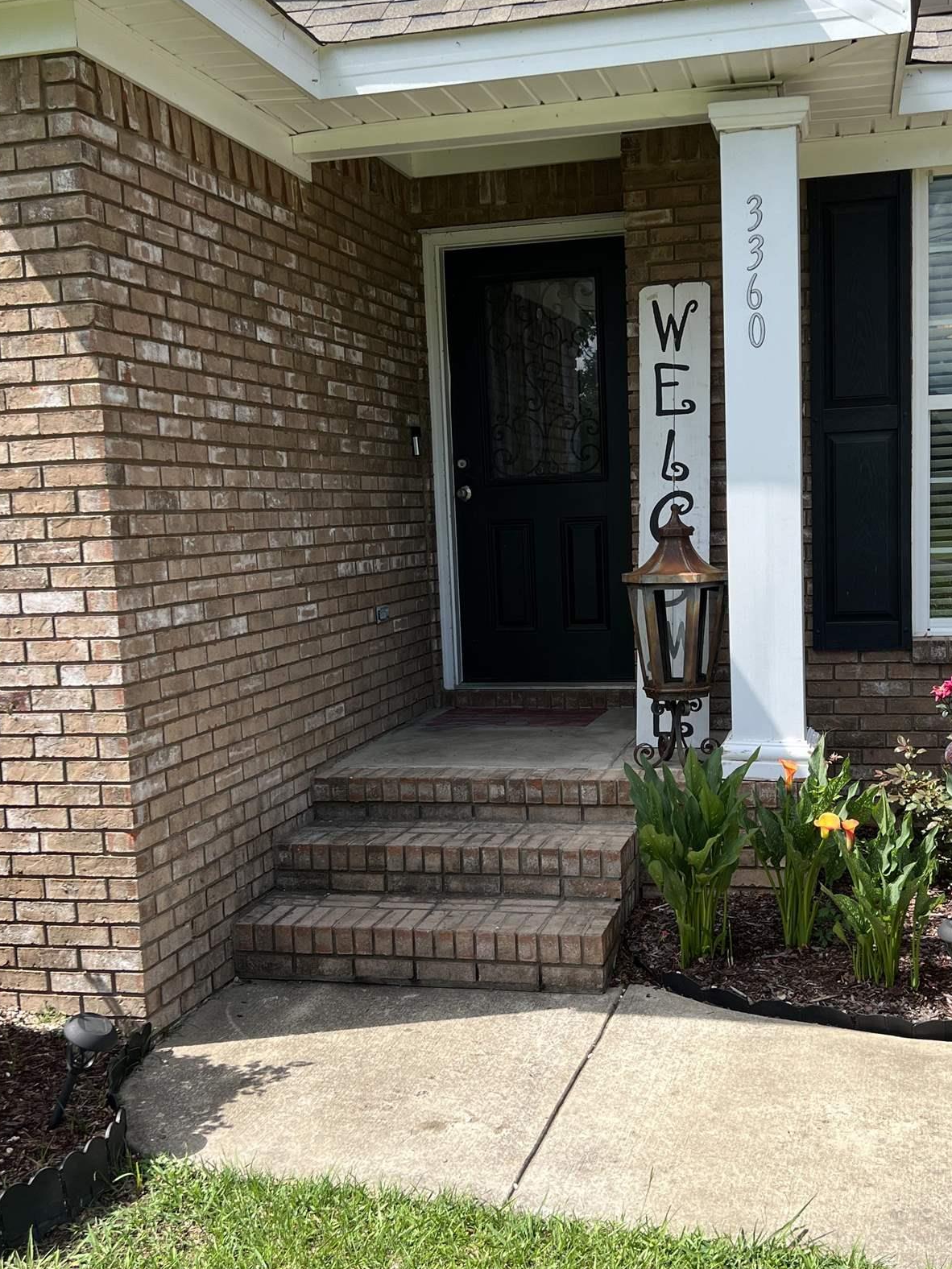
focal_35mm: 38
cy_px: 666
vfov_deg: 49.0
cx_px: 543
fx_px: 1393
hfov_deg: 37.6
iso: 50
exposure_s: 1/2299
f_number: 1.5
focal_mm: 5.7
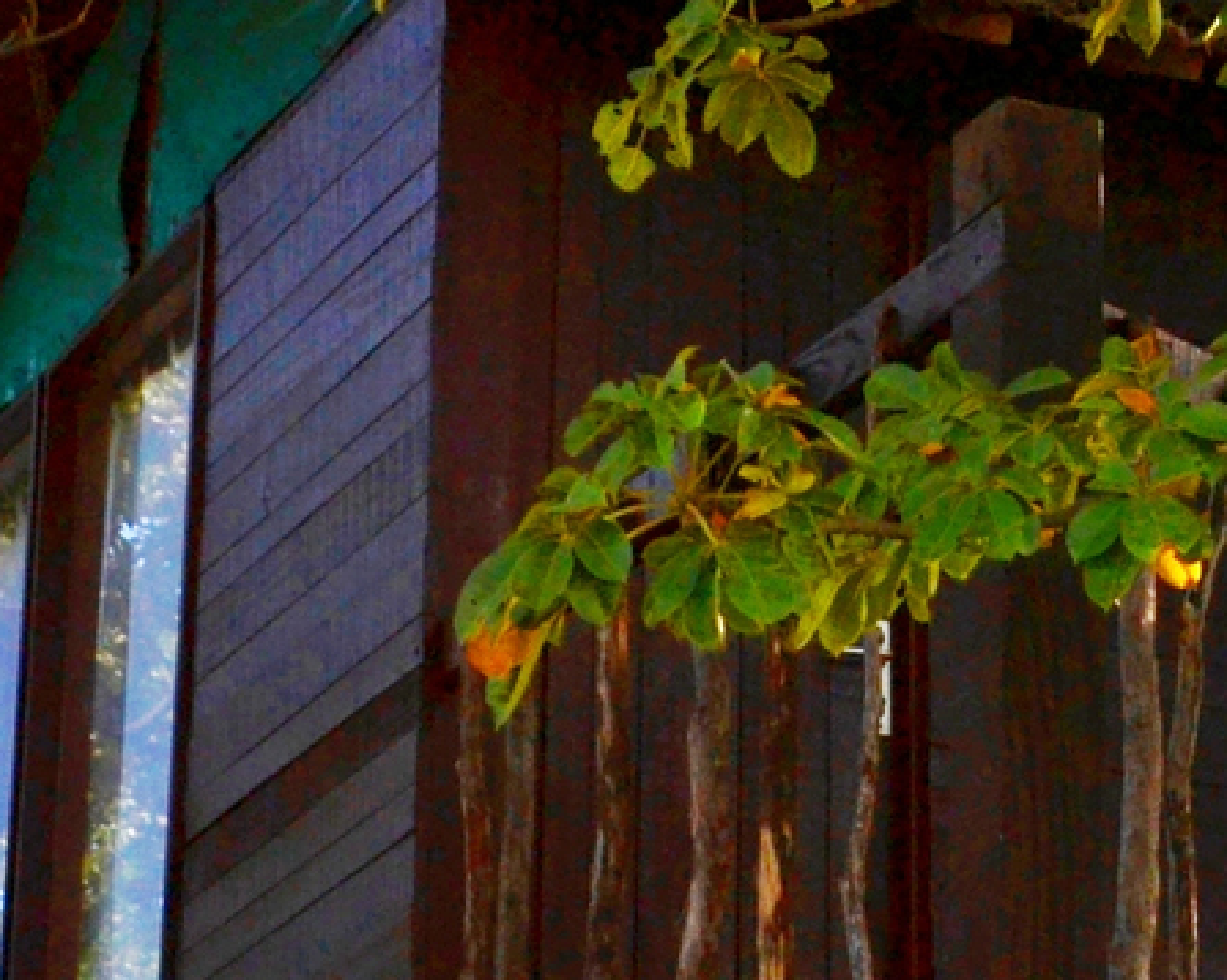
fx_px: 5808
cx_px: 1461
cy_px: 8
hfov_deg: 11.8
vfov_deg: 9.6
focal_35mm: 160
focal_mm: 24
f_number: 7.1
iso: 100
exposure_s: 1/500
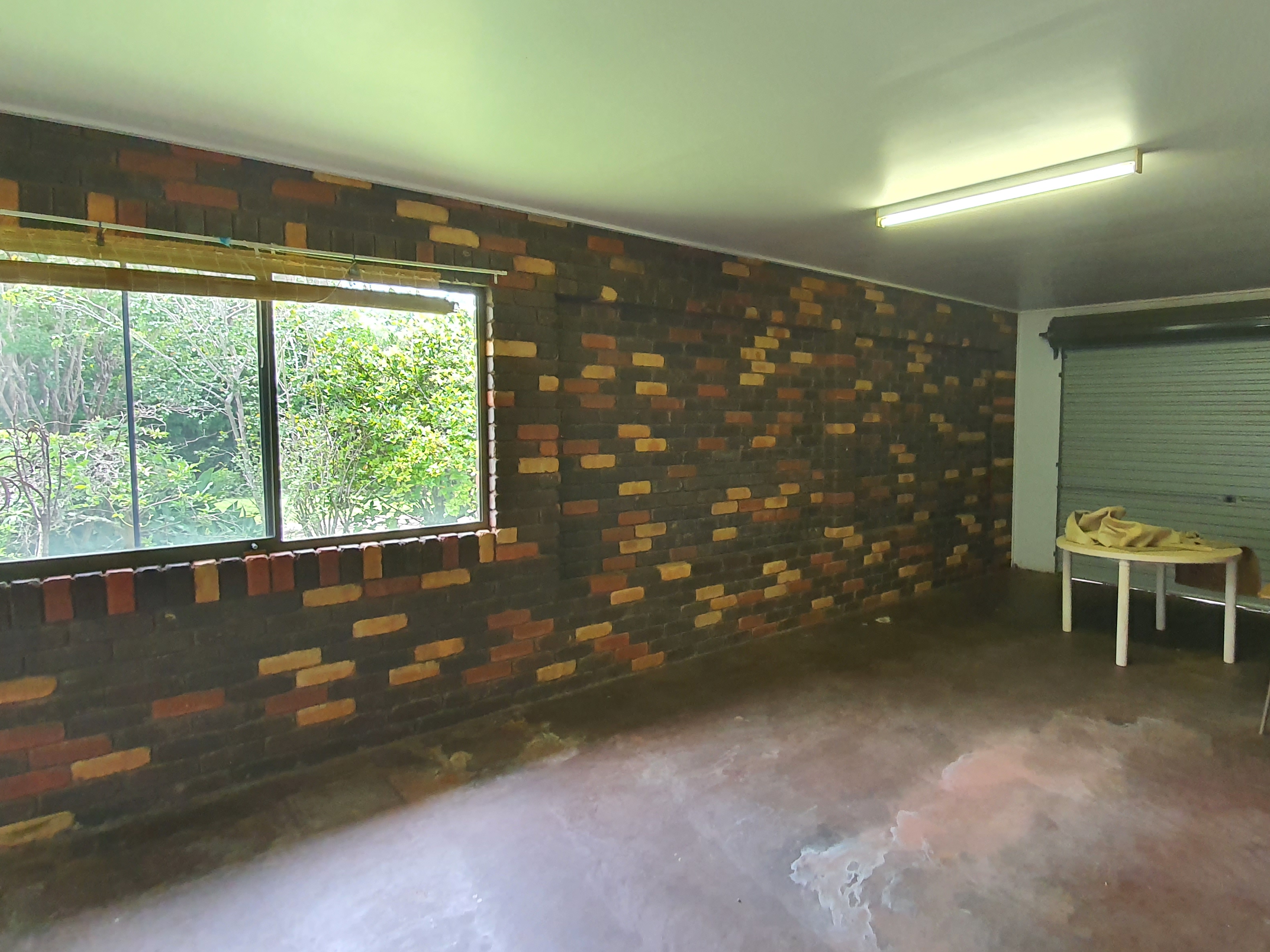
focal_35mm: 19
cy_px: 464
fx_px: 697
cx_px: 766
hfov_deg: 83.6
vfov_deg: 68.7
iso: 200
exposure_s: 1/50
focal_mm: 1.8
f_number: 2.2
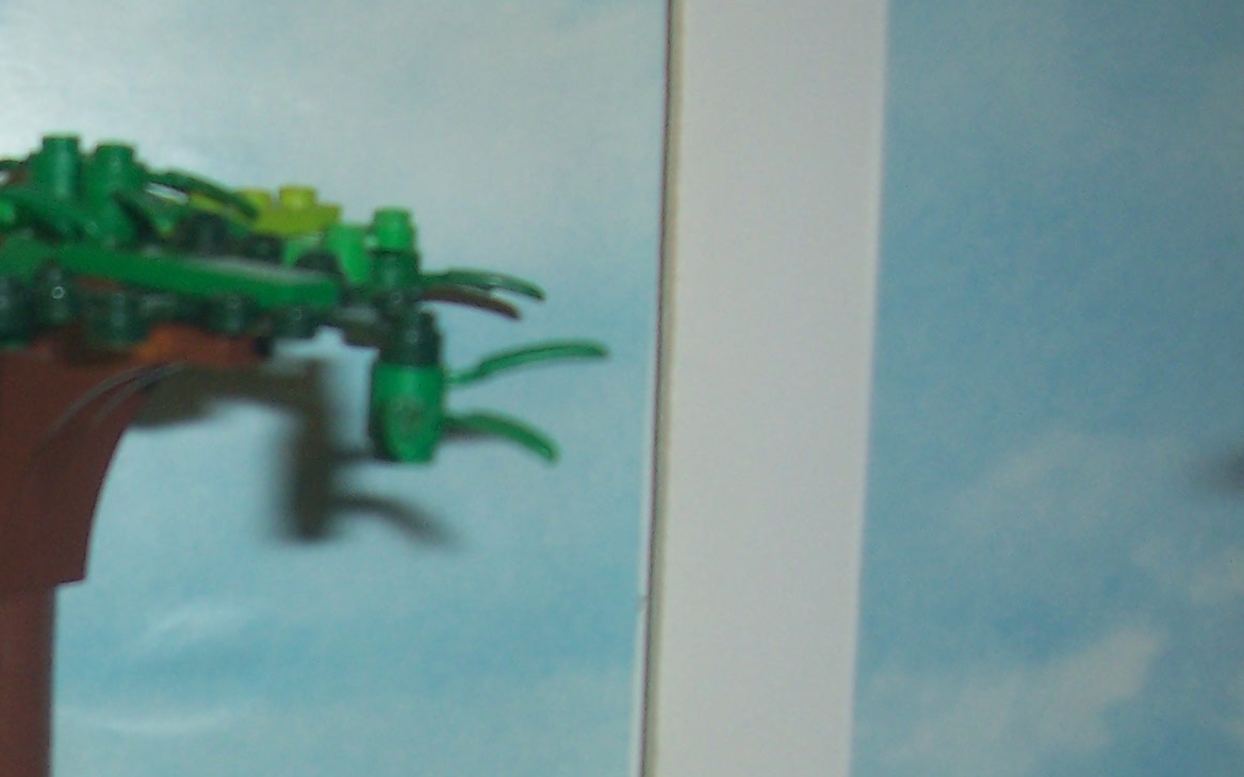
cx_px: -101
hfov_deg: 24.5
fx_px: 2678
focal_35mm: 79
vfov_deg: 16.1
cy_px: 838
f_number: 2.7
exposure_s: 1/60
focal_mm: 5.6
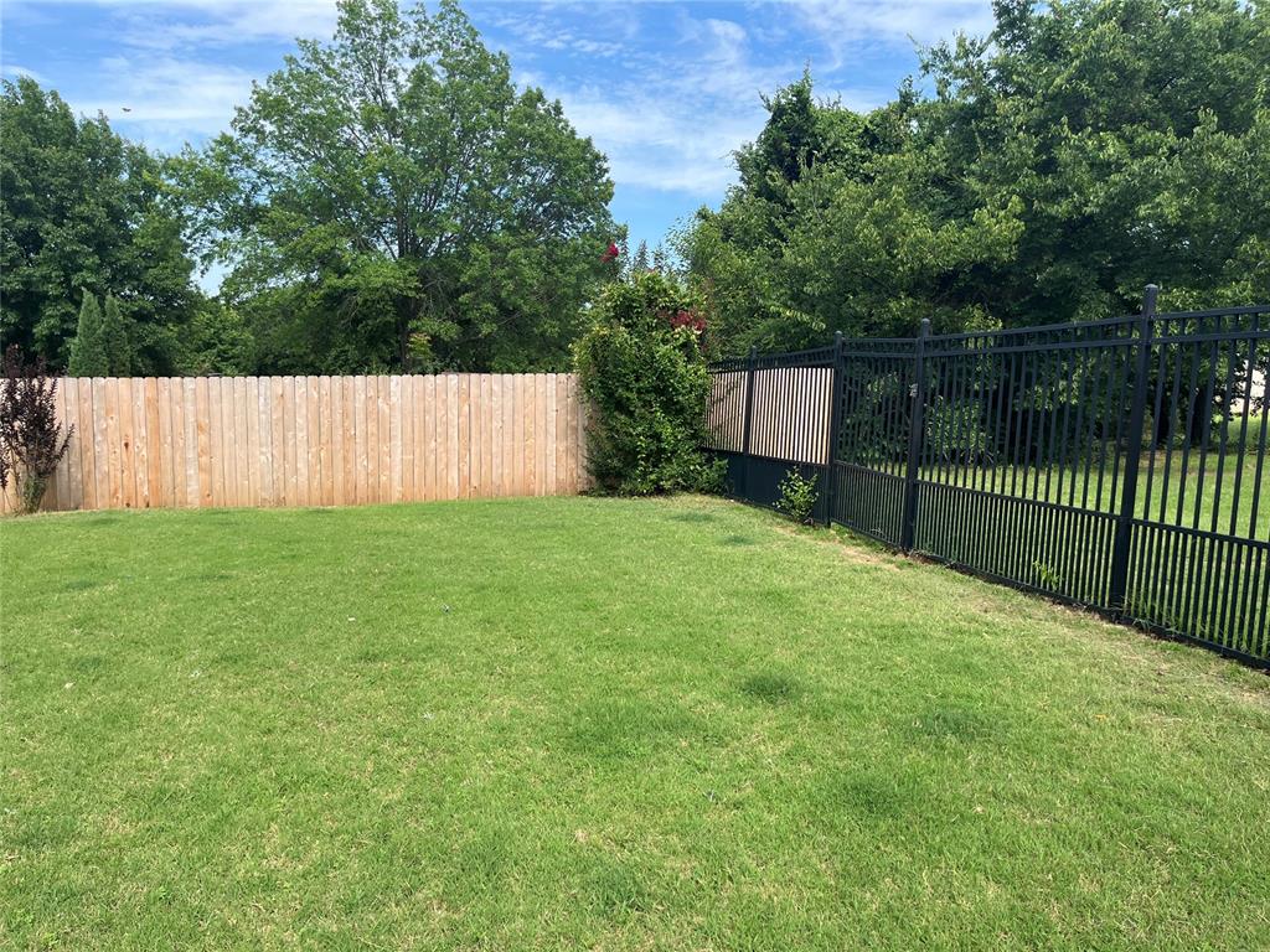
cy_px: 476
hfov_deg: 67.3
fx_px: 954
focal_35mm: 26
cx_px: 635
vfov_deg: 53.1
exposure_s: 1/1536
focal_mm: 5.1
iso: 50
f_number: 1.6
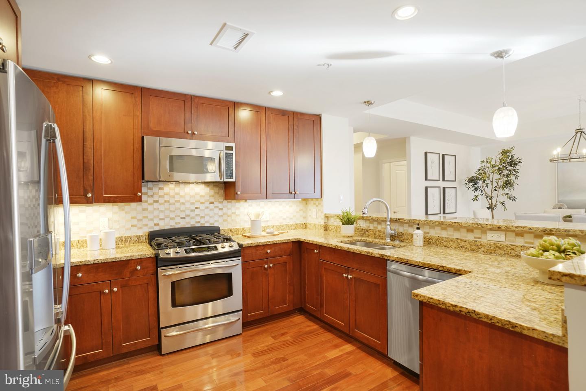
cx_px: 293
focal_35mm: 17
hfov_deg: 93.3
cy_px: 196
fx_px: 277
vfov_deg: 70.5
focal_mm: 17
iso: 1250
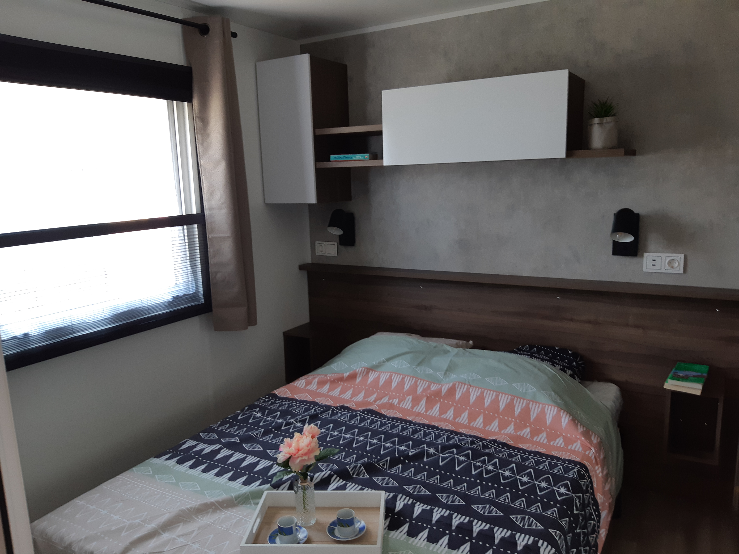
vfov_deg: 53.1
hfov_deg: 67.3
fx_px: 555
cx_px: 370
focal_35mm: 26
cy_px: 277
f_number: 1.7
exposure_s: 1/50
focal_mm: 3.93
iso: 50
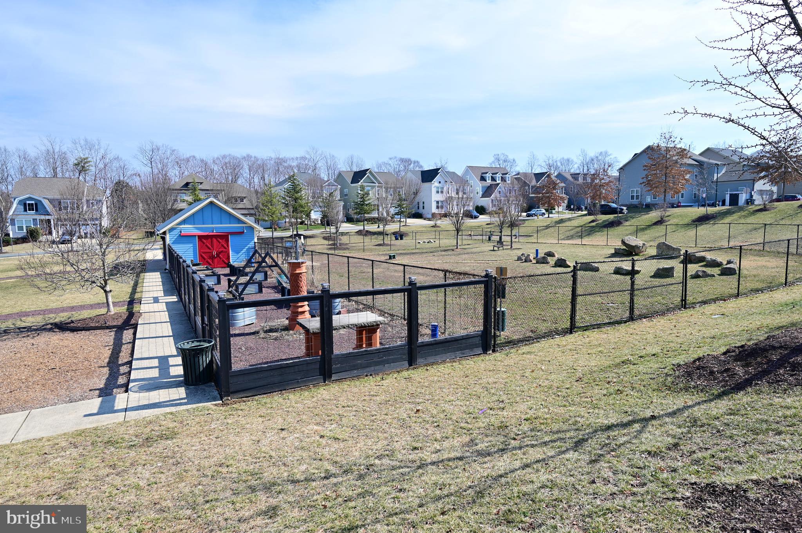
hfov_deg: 81.2
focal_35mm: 21
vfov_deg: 59.4
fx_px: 467
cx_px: 401
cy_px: 266
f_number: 4.5
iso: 100
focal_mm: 21
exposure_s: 1/800
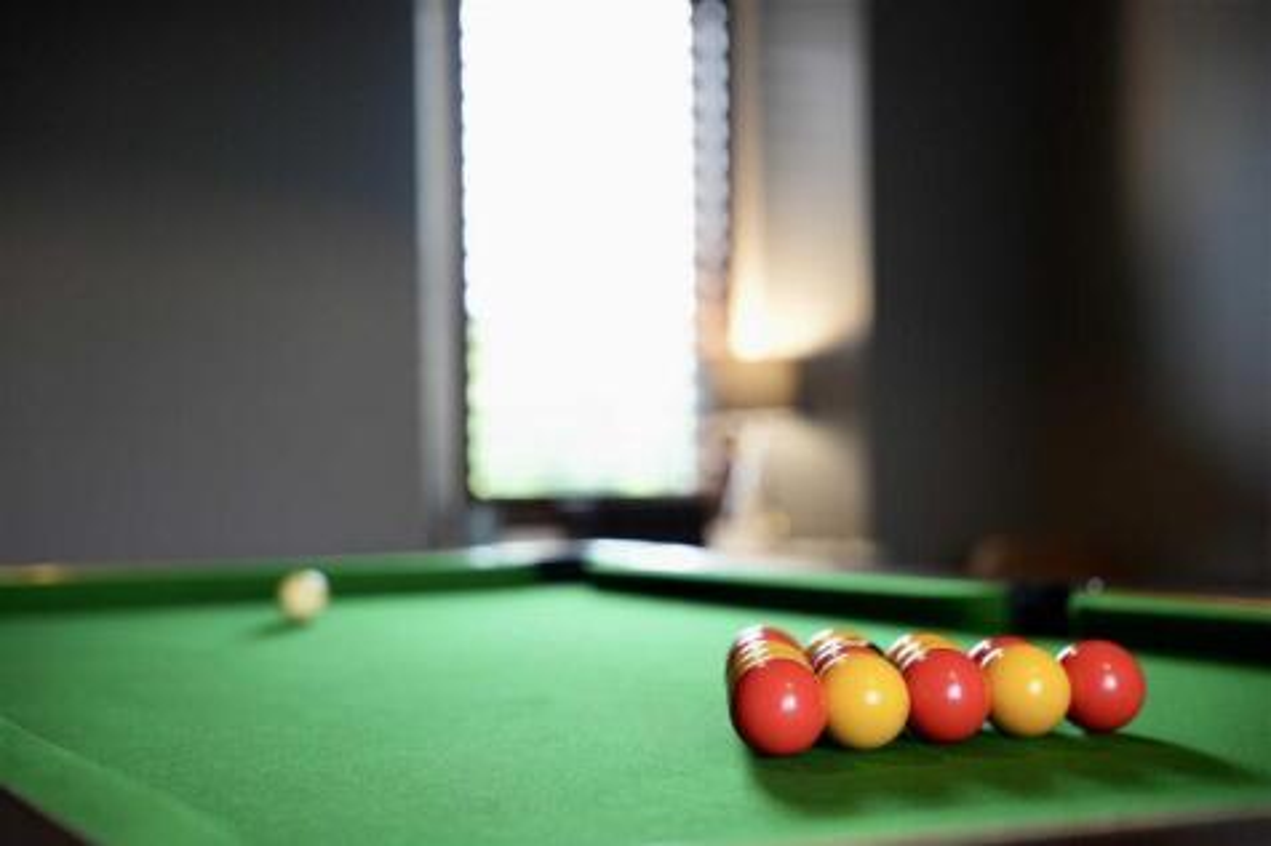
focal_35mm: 56
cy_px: 423
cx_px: 636
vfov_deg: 24.3
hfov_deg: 35.8
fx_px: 1969
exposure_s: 1/160
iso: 1250
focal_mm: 55.8
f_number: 2.8
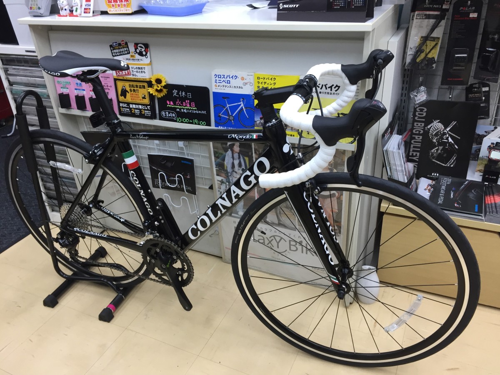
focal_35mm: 29
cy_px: 188
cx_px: 250
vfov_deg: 48.2
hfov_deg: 61.7
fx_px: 419
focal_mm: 4.15
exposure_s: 1/30
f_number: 2.2
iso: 40
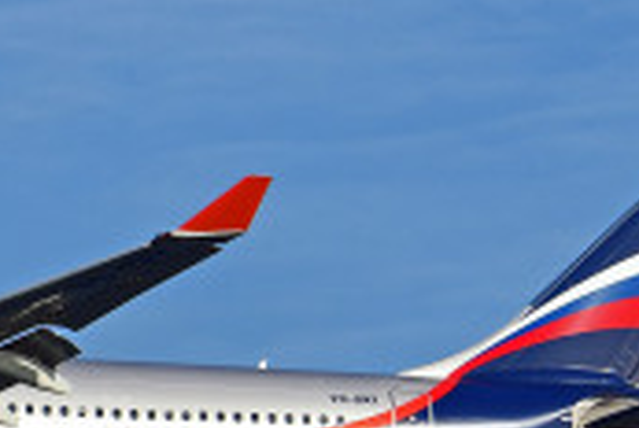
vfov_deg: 1.5
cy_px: 544
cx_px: -218
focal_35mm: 915
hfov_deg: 2.2
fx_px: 16266
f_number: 9
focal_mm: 165
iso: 200
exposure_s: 1/800
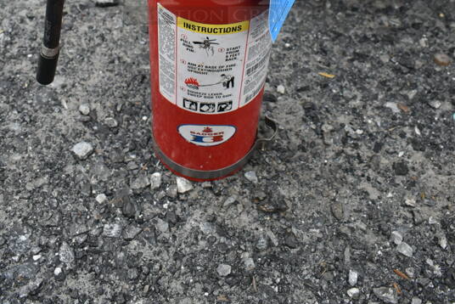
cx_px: 218
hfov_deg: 42.7
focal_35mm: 46
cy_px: -20
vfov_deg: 27.1
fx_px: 582
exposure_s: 1/100
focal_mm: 18
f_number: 5
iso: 100
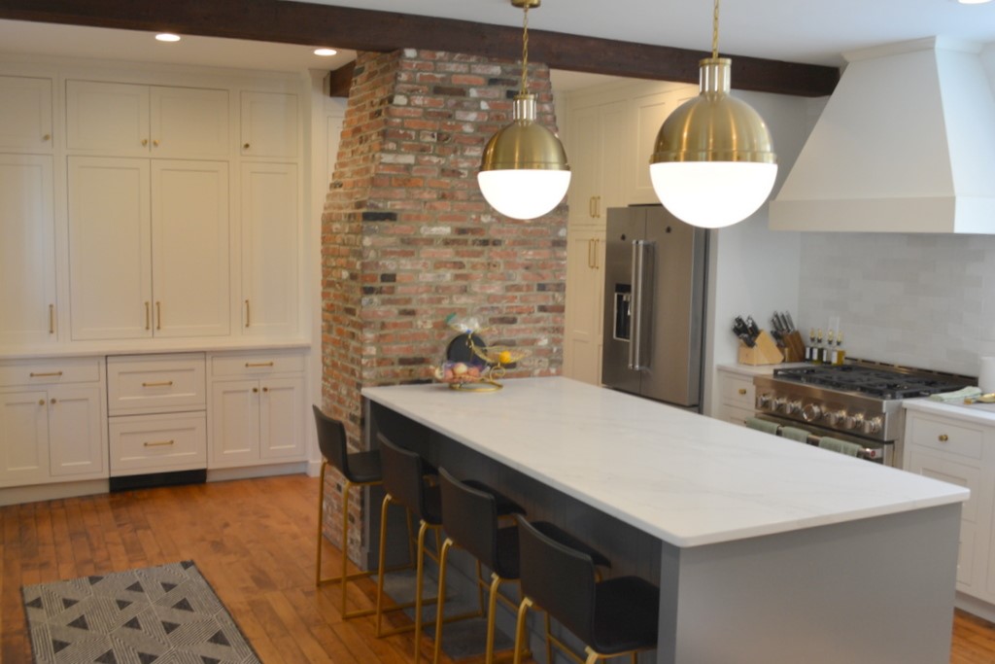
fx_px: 912
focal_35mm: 33
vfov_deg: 40.0
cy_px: 332
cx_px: 498
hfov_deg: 57.2
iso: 400
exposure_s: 1/60
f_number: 5.6
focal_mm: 22
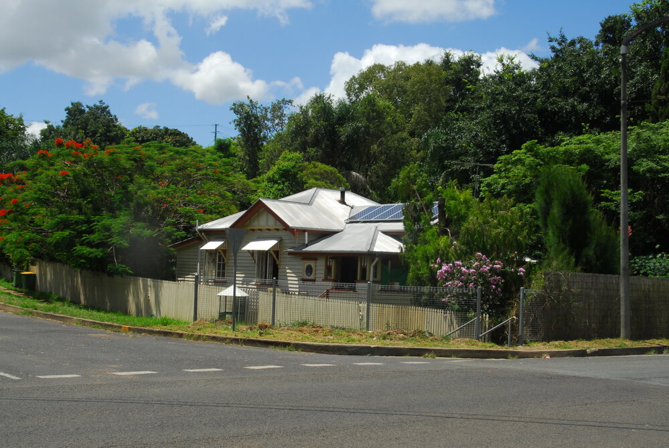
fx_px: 893
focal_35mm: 48
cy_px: 224
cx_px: 334
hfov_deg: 41.1
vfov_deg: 28.2
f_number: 16
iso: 100
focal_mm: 32
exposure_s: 1/60
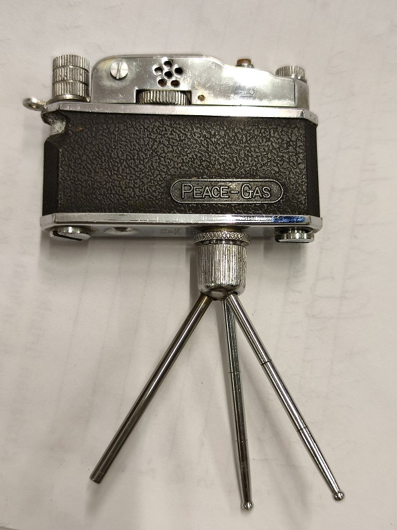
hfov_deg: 32.2
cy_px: 265
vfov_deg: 42.1
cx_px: 198
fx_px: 688
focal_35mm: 45
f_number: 1.69
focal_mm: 6.72
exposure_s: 1/50
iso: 422
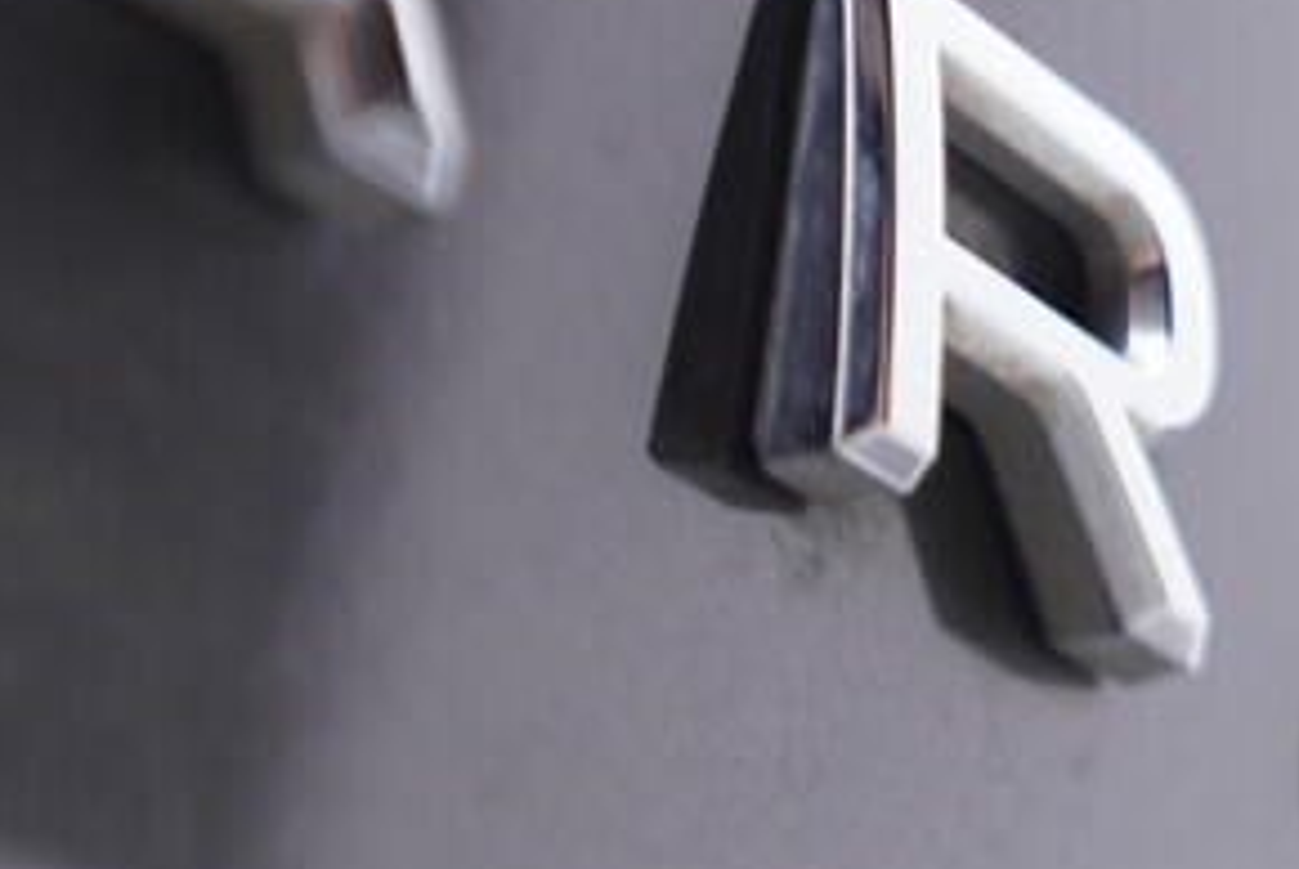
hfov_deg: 15.7
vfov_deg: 10.3
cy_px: 1463
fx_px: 4587
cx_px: -90
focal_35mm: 127
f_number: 2.8
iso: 160
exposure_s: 1/40
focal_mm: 24
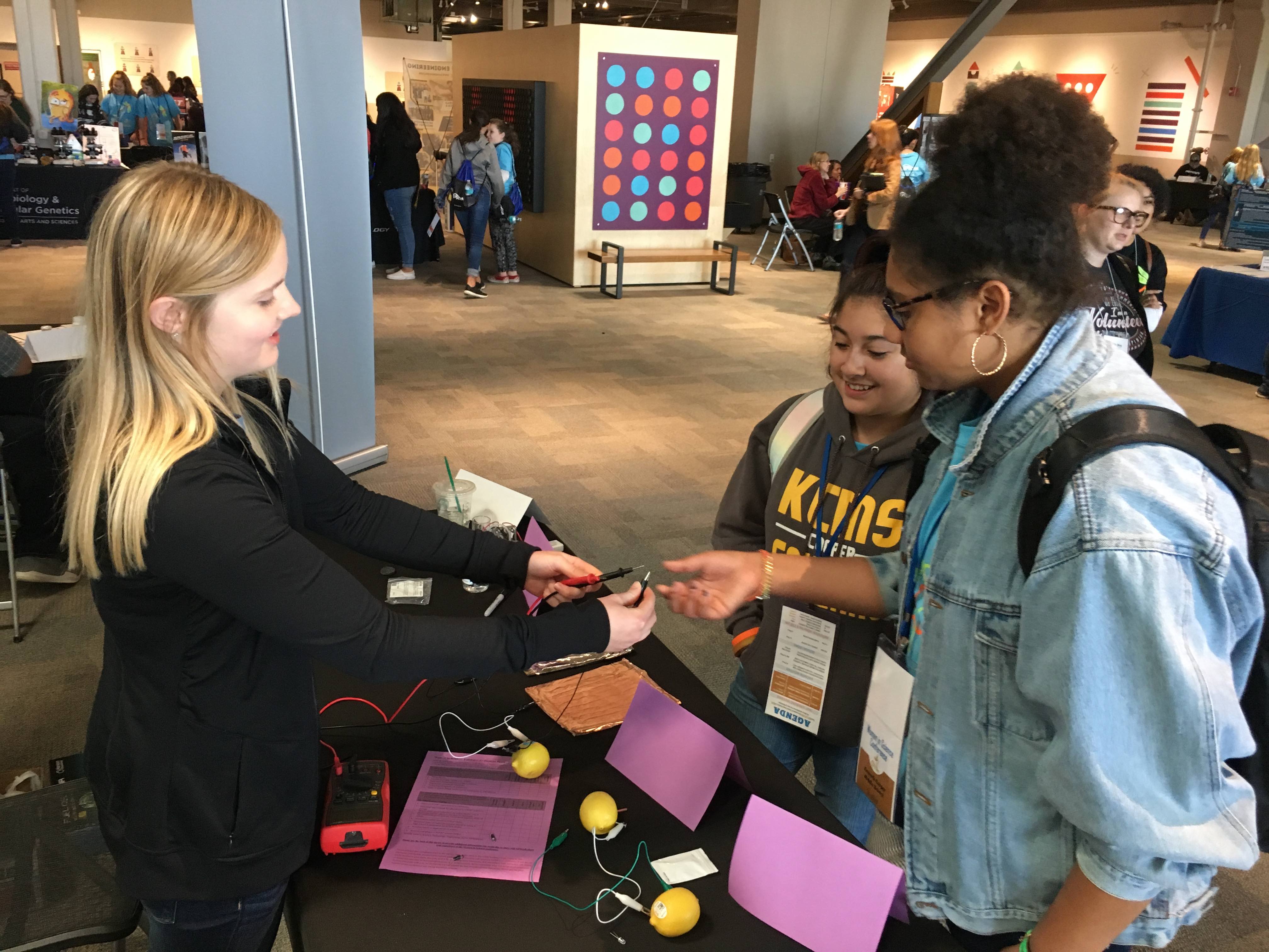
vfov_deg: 48.2
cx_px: 634
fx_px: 1063
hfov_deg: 61.7
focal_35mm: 29
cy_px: 476
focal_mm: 4.15
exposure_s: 1/30
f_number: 2.2
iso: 160
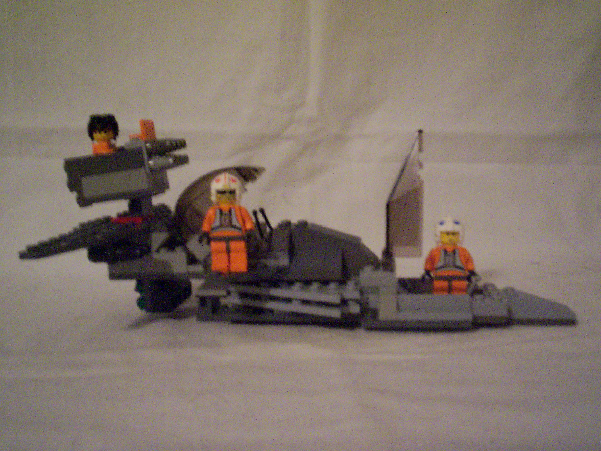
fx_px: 625
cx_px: 300
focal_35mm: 36
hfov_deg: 51.4
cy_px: 226
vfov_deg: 39.7
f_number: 4.5
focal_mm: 5.9
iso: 400
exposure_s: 1/8
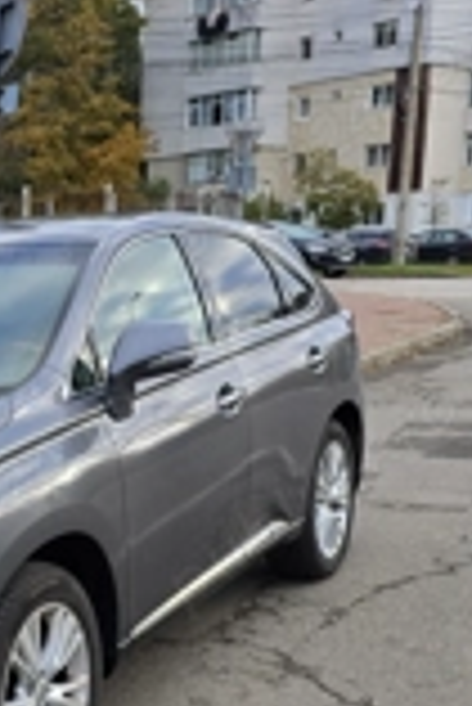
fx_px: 1197
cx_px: -162
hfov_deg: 20.2
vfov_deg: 31.9
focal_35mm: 61
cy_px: 571
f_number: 1.7
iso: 25
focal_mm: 6.3
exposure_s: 1/182
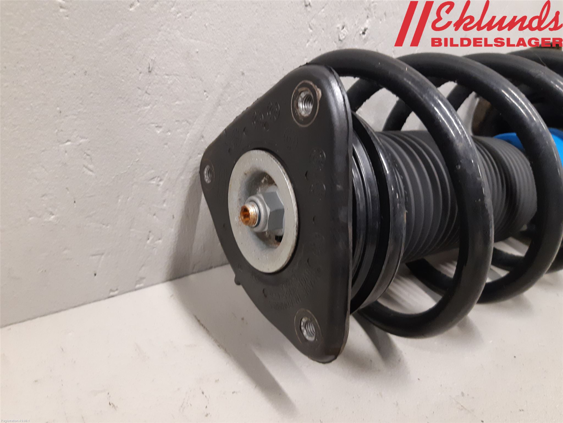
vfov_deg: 53.1
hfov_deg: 67.3
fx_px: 423
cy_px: 212
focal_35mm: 26
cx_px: 282
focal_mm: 3.93
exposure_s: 1/33
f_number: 1.7
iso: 250
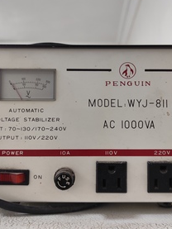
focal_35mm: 38
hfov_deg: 37.7
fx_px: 252
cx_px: 97
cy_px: 97
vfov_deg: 48.8
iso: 640
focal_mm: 6.19
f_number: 1.65
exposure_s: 1/60
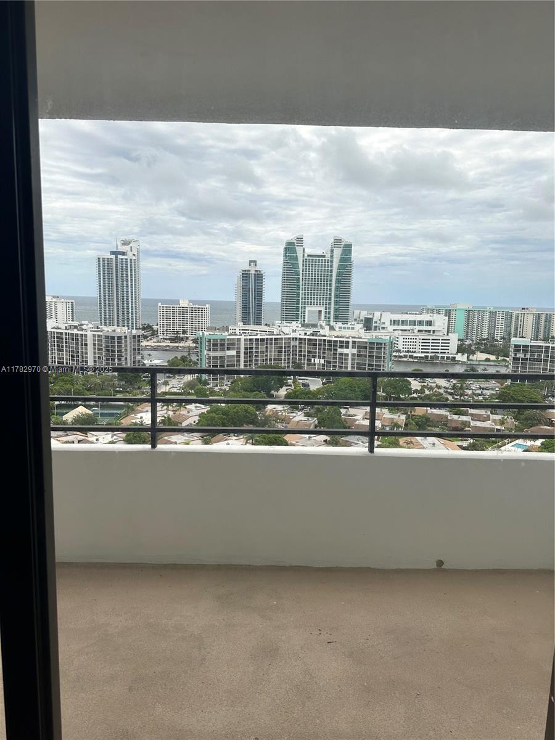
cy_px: 370
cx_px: 278
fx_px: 513
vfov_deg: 71.6
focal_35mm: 24
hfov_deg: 56.8
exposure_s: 1/4016
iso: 80
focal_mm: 6.86
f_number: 1.78
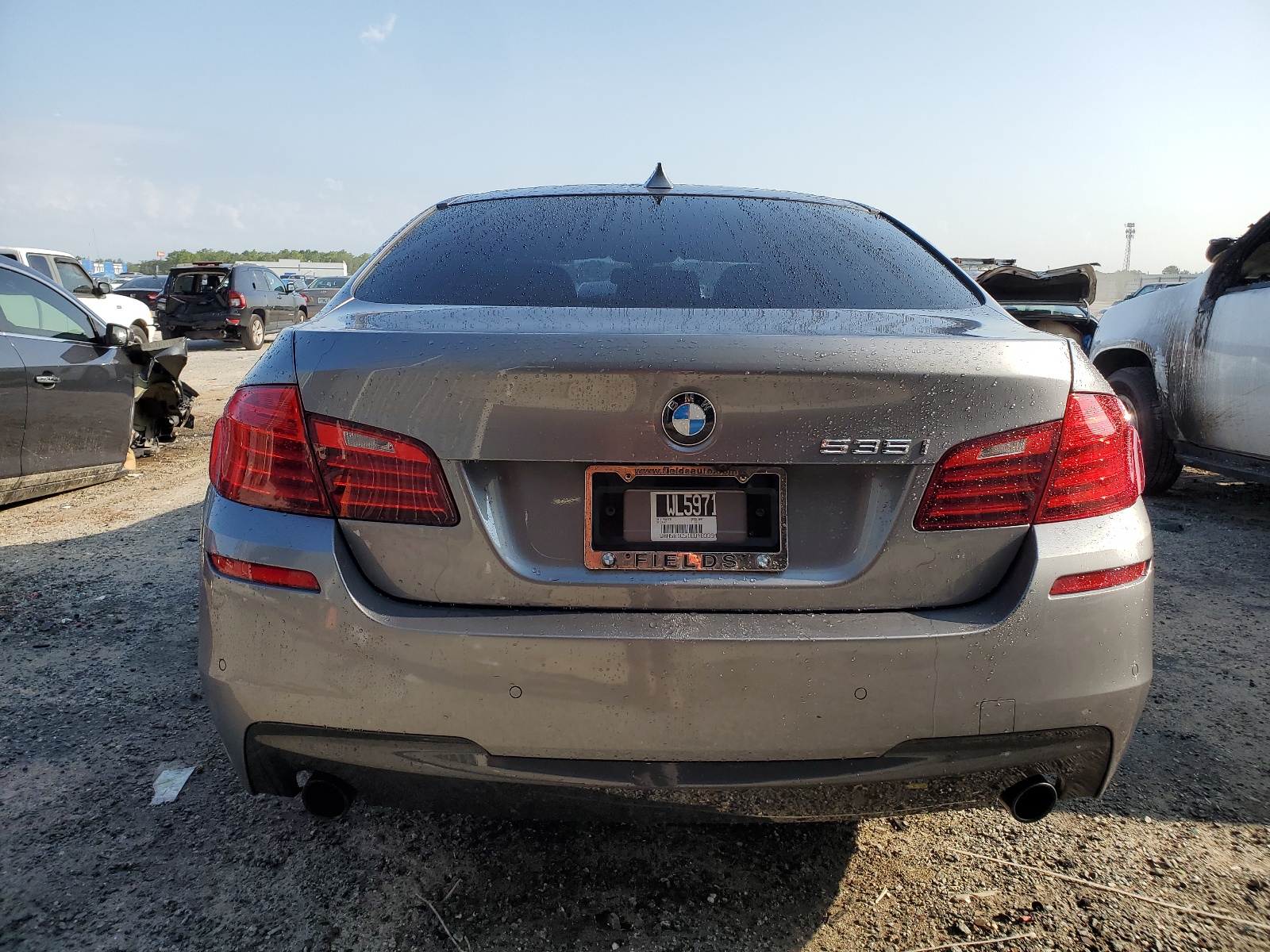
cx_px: 635
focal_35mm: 26
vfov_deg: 53.1
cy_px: 476
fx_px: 954
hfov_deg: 67.3
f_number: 1.5
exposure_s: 1/909
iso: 50
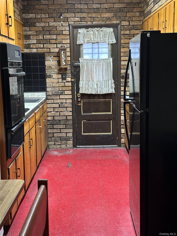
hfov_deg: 30.3
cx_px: 88
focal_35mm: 48
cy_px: 118
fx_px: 327
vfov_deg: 39.7
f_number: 1.78
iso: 500
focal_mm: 6.86
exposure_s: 1/40
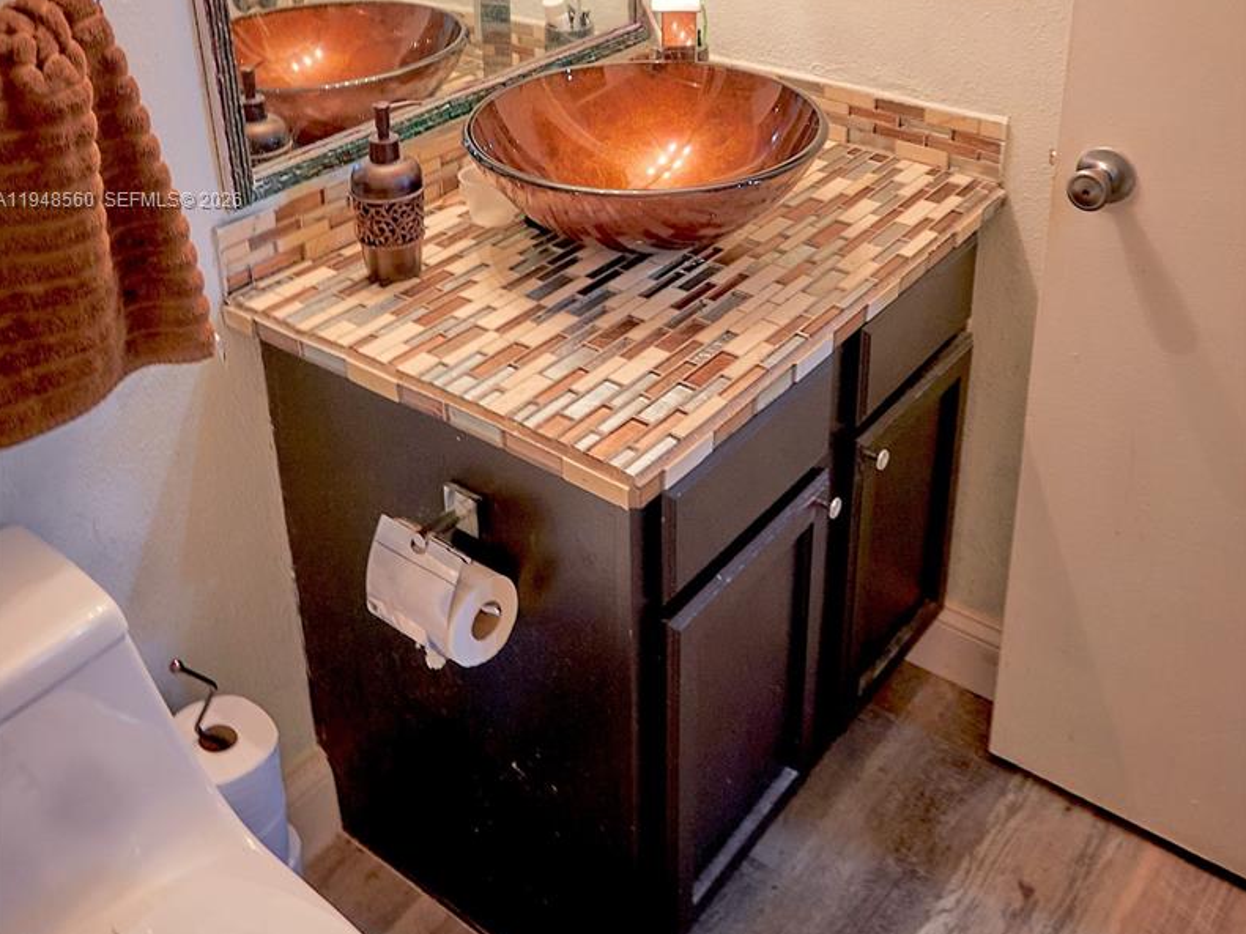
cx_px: 621
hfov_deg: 52.6
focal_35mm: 35
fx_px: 1260
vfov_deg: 39.3
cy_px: 202
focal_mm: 16
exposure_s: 1/30
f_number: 3.5
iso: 500
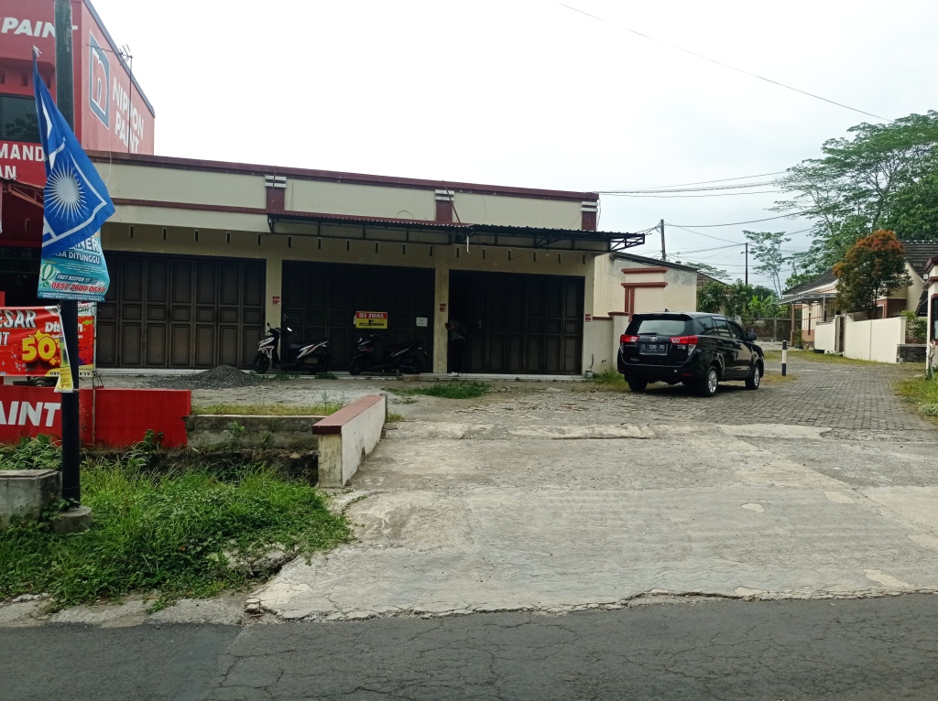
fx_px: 758
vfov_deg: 49.7
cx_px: 469
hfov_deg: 63.5
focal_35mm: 28
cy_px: 350
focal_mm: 4.7
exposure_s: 1/1230
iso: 104
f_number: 1.79
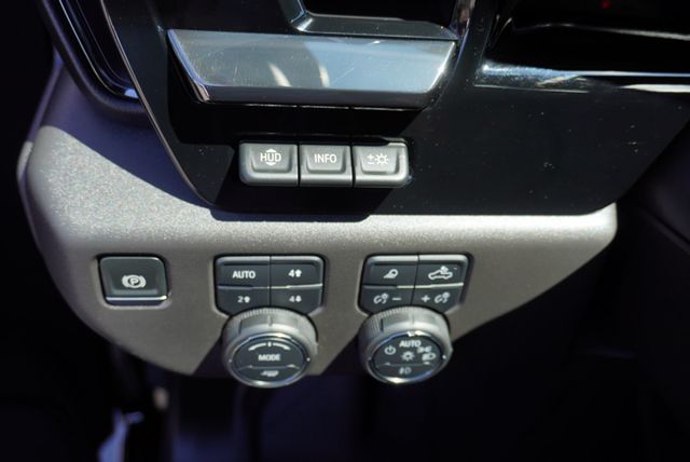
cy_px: 231
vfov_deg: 40.0
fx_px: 633
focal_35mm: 33
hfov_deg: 57.2
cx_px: 345
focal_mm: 22
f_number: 4
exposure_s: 1/320
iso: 200
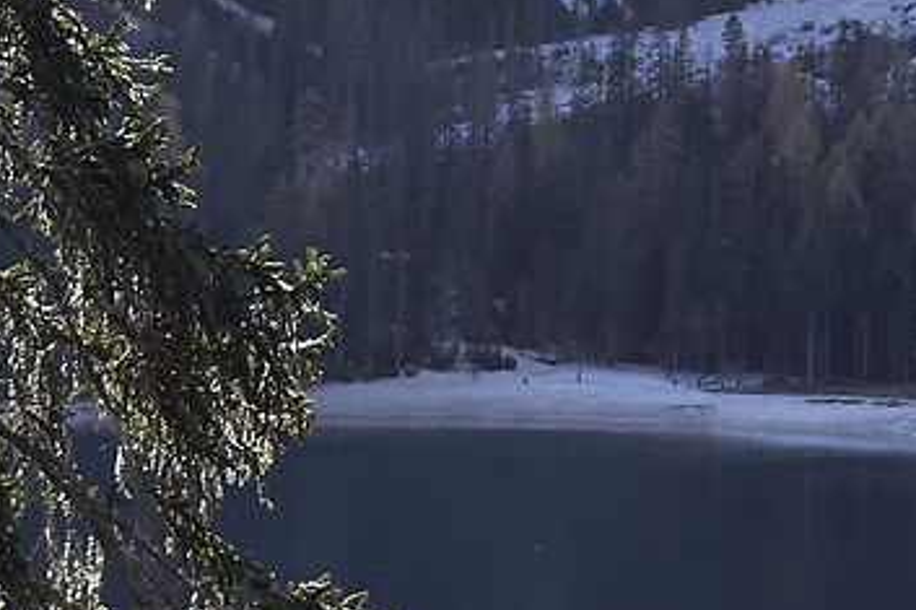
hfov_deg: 8.4
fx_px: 6053
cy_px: 187
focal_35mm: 238
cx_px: 1552
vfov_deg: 5.8
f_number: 5.6
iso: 250
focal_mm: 23
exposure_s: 1/400
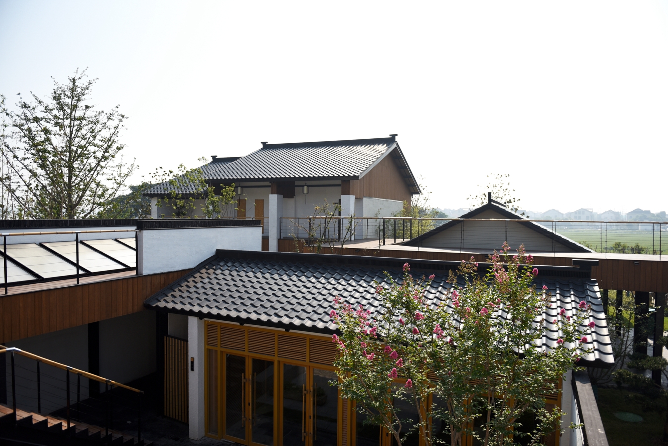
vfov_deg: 53.2
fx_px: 445
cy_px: 223
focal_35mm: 24
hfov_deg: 73.7
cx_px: 334
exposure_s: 1/4000
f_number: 2.8
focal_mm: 24
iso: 110
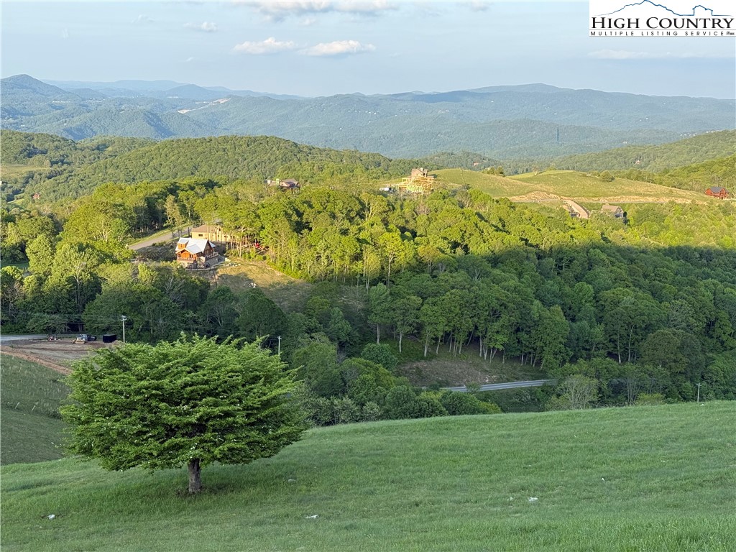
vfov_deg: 30.3
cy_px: 276
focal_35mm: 48
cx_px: 368
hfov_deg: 39.7
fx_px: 1021
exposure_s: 1/1203
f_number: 1.78
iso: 80
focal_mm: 6.76
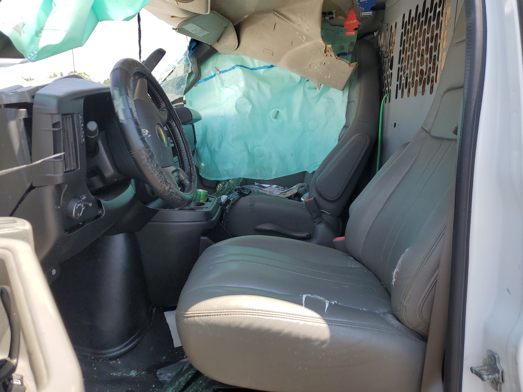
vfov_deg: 53.1
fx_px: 393
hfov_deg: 67.3
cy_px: 196
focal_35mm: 26
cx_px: 262
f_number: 1.5
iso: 50
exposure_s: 1/667
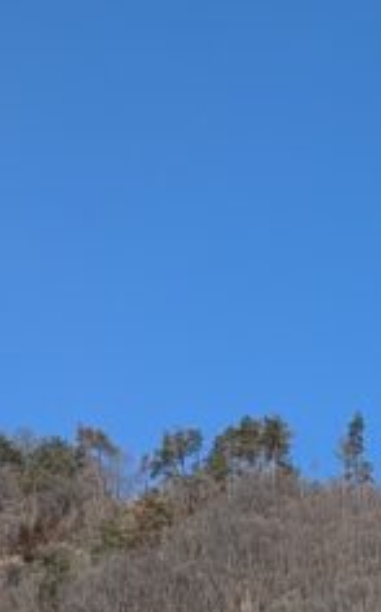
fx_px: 2298
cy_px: 851
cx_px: 933
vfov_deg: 14.4
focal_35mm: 138
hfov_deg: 8.6
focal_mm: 4.53
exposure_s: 1/2037
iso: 34
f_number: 1.7
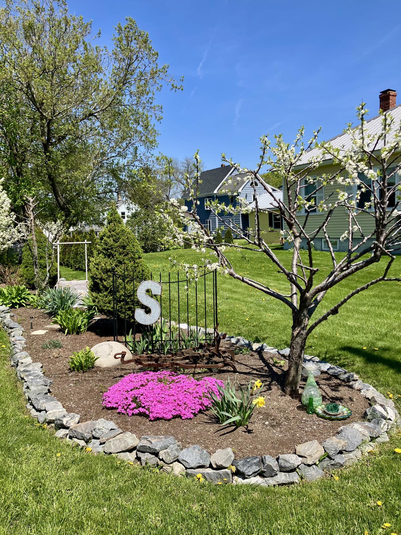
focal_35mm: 28
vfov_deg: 63.4
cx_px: 200
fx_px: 432
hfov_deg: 49.7
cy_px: 268
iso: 32
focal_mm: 3.99
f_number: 1.8
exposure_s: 1/1621
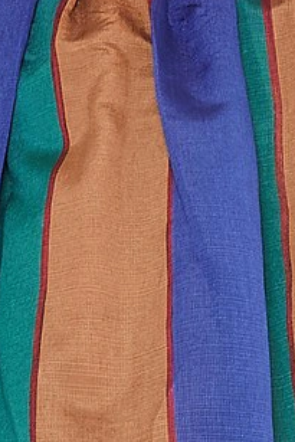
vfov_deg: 3.1
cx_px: 189
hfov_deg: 2.1
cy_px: 468
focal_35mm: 656
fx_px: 8054
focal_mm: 70
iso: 800
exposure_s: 1/125
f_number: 16
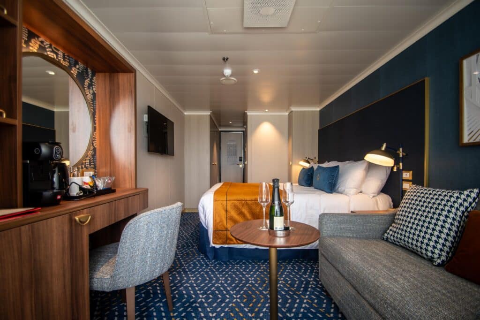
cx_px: 240
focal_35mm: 15
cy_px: 160
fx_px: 200
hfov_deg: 100.4
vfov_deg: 77.3
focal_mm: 10
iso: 200
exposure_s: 1/60
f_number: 3.5
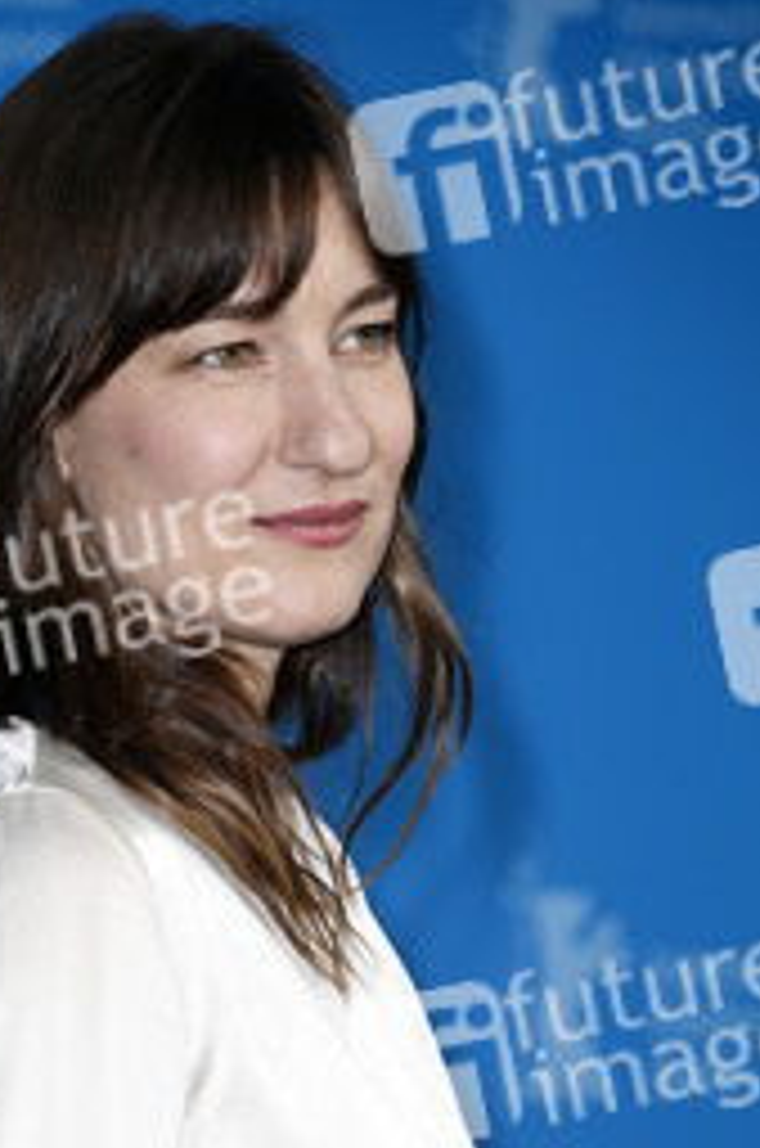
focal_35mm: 314
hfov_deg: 4.4
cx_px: 171
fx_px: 9983
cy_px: 824
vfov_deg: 6.6
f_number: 5.6
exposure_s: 1/250
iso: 800
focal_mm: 200
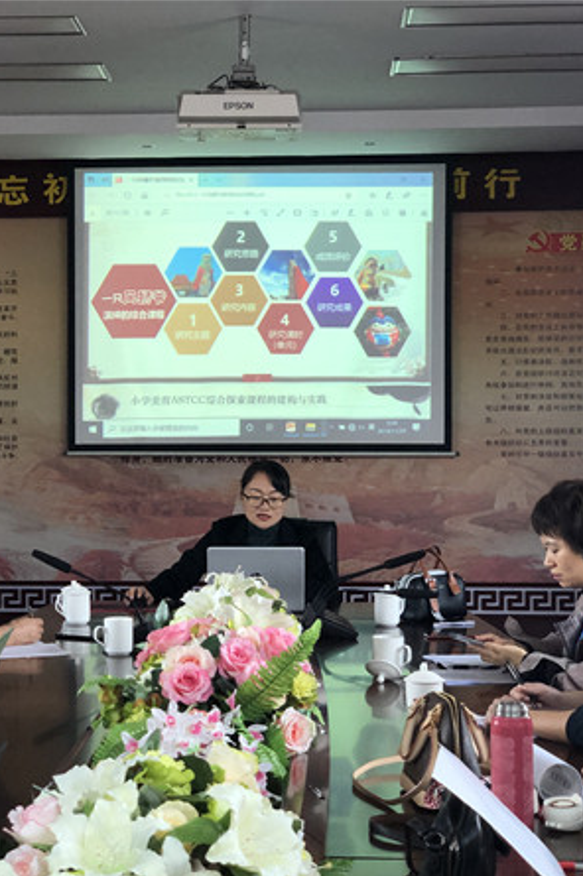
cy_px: 441
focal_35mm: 73
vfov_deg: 27.7
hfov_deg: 18.6
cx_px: 187
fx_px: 1776
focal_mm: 6
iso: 50
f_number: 2.4
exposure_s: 1/60
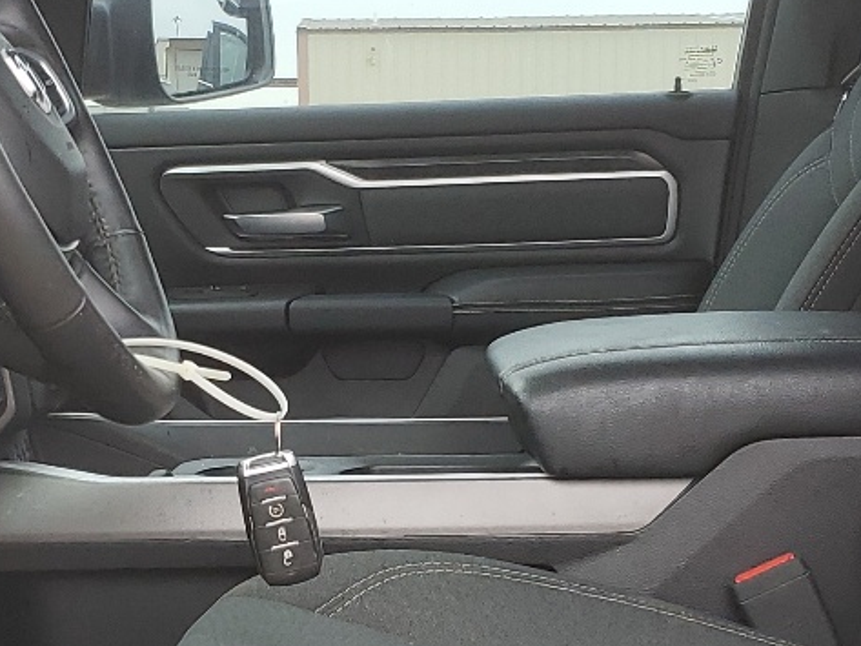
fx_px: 2189
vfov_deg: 16.7
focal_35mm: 88
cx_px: 324
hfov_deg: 22.2
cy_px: 513
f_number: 1.5
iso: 51
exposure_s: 1/120
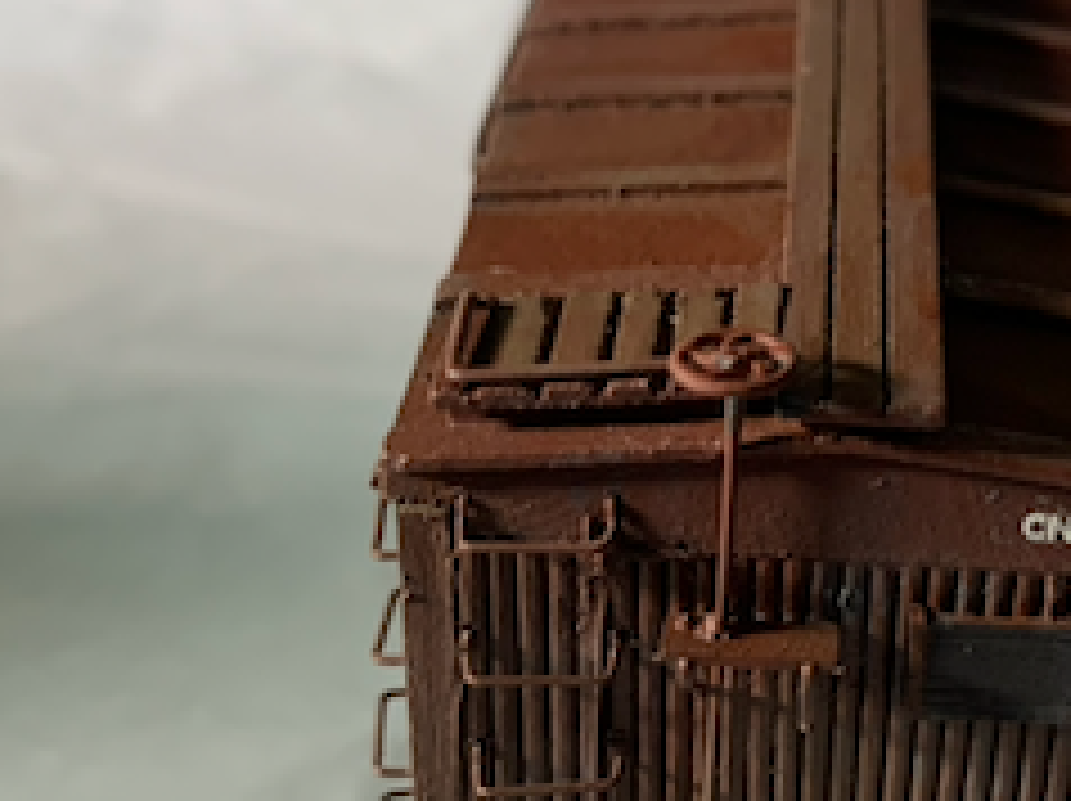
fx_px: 2164
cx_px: 1004
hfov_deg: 26.7
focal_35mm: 70
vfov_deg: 21.0
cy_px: 464
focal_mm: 4.25
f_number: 1.8
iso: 50
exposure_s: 1/45
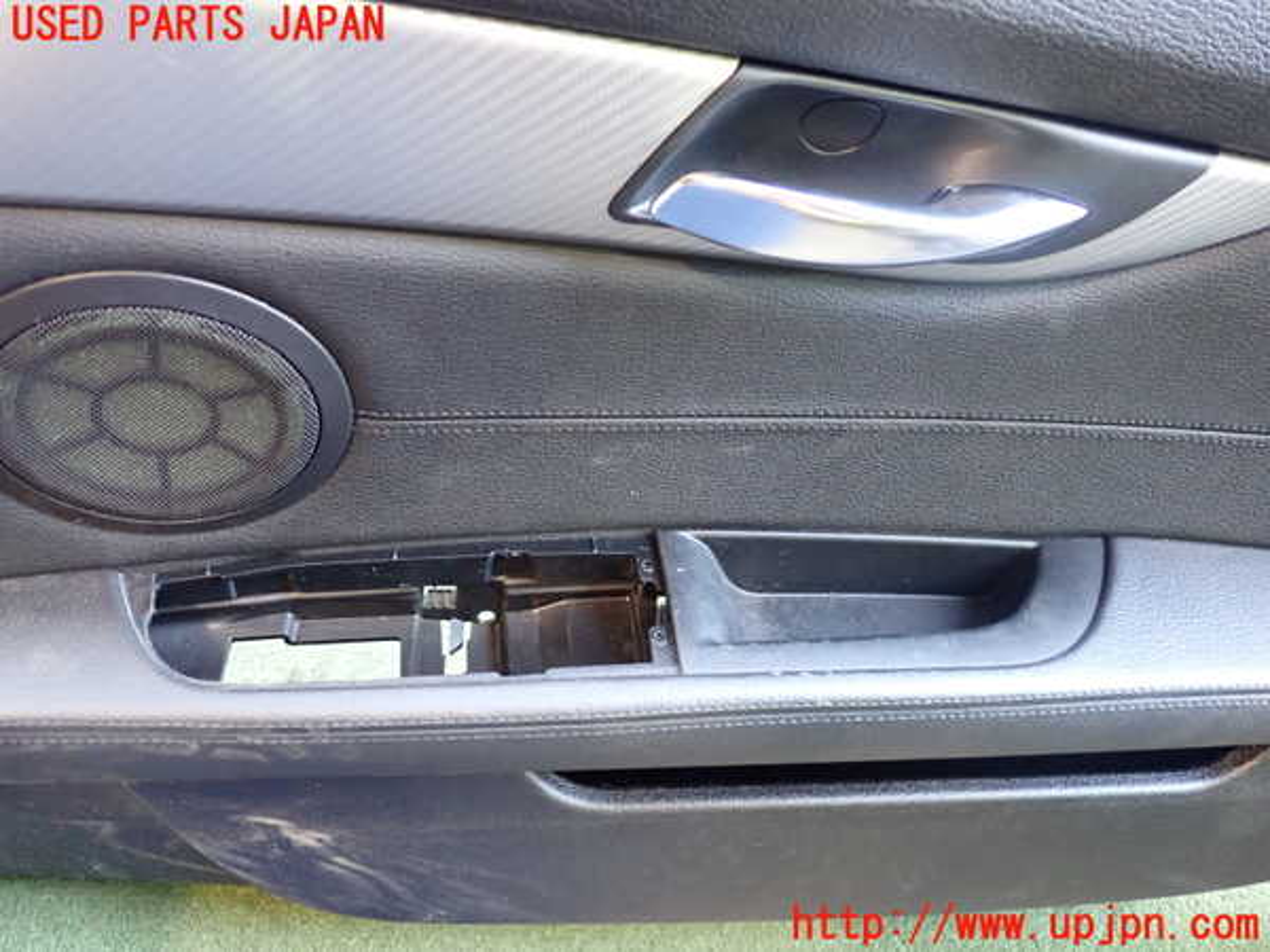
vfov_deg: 46.8
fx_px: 1101
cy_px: 476
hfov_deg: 60.0
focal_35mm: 30
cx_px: 635
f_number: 2.3
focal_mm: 5.4
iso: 1000
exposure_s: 1/60
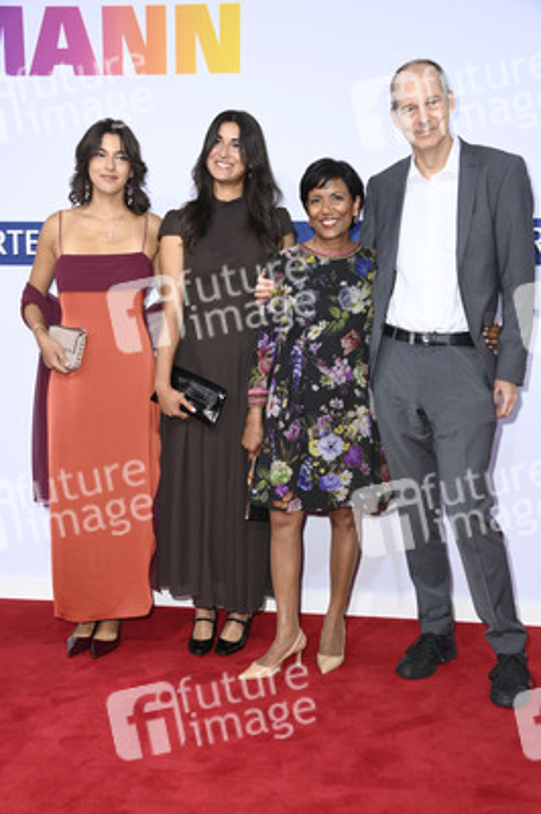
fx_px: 948
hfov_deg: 31.8
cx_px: 270
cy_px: 407
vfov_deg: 46.4
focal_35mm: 42
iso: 800
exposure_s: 1/200
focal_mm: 42
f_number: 5.6
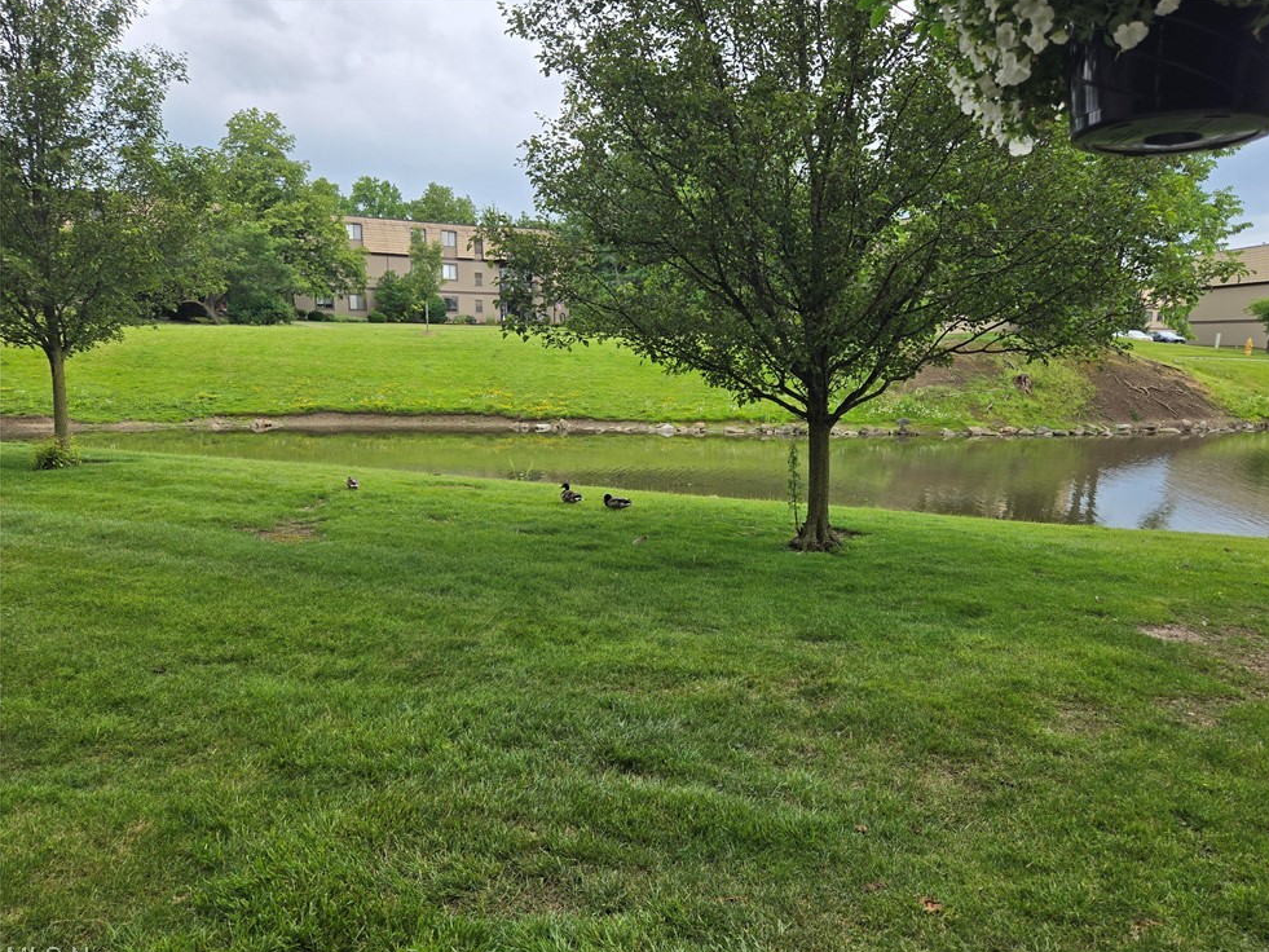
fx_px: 880
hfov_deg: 71.6
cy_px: 490
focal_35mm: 24
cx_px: 661
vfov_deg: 56.8
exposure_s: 1/403
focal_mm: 5.4
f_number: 1.8
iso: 25
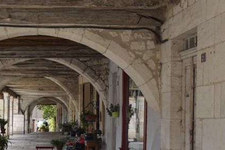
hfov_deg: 23.0
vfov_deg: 15.5
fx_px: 550
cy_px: 109
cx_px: 68
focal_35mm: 88
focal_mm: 24
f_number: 8
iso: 400
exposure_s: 1/250
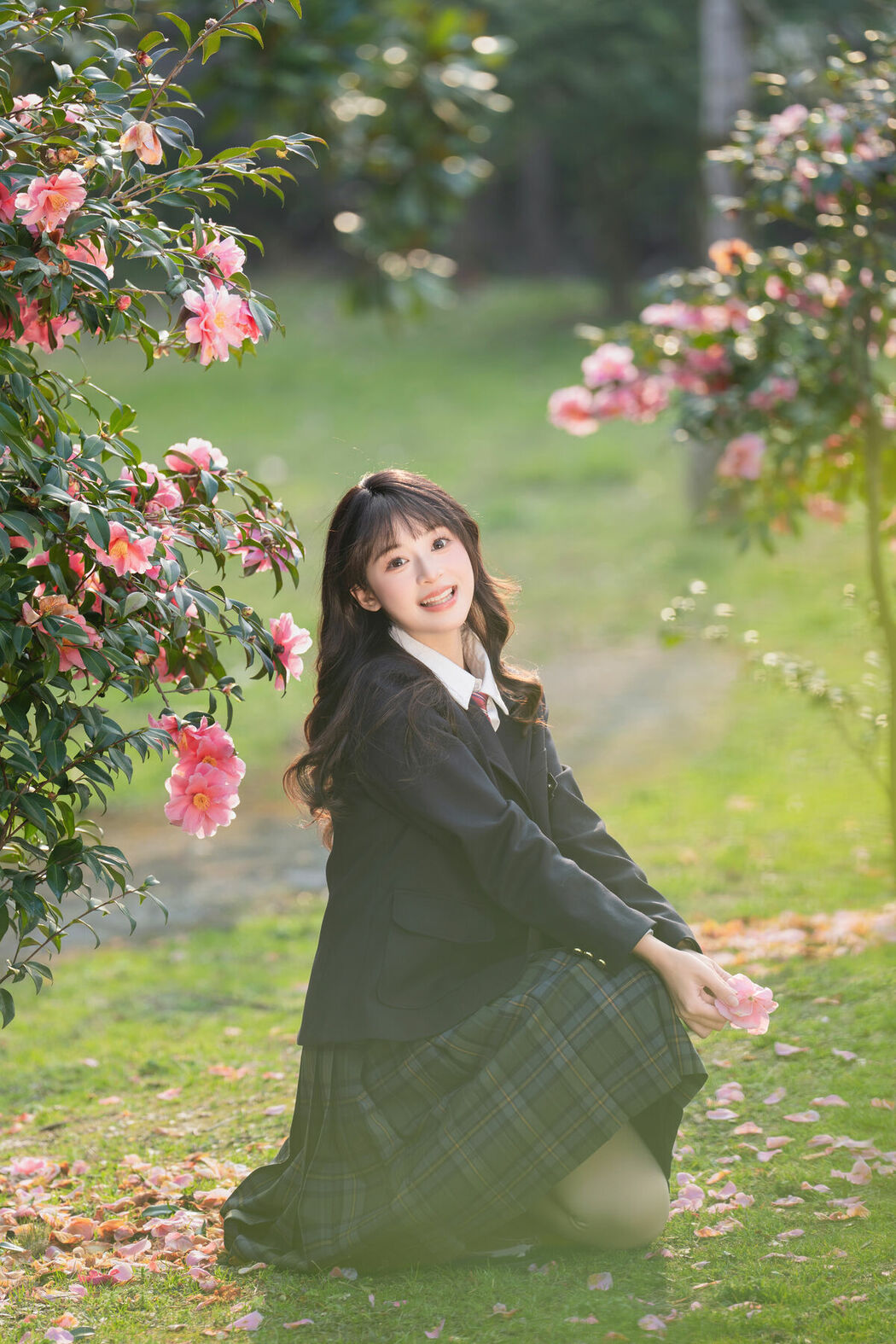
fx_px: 6906
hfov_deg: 7.4
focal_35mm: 185
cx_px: 448
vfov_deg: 11.1
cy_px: 672
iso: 200
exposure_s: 1/400
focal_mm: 185
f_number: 3.2
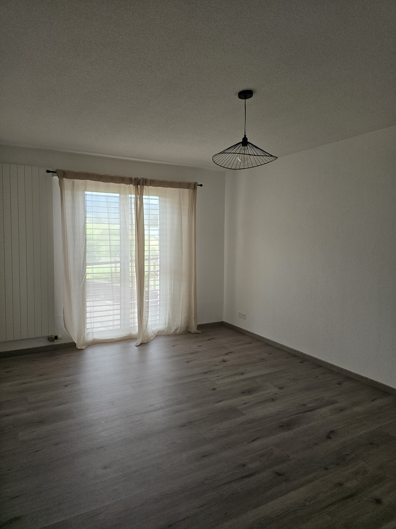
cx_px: 198
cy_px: 264
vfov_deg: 73.9
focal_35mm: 23
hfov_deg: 58.9
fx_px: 351
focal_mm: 6.3
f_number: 1.7
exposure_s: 1/100
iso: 160
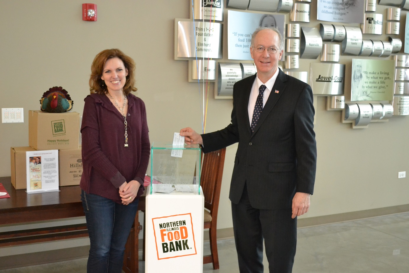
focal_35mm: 48
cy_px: 136
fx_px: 545
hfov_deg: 41.1
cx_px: 204
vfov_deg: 28.1
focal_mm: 32
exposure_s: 1/60
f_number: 4.8
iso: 2800
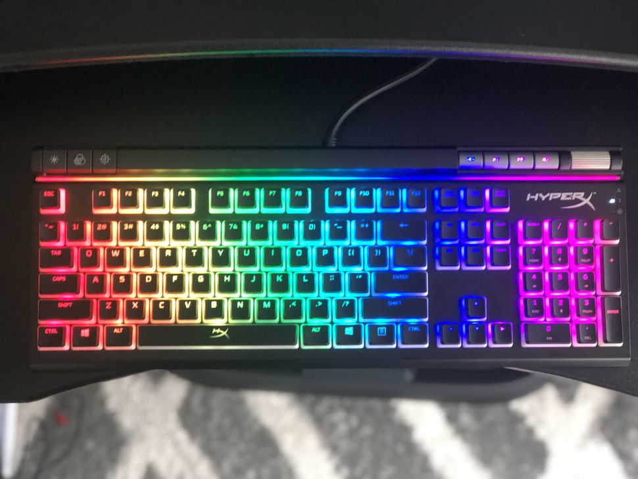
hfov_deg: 33.8
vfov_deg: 25.7
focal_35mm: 57
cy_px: 240
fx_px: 1051
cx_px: 319
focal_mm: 6.6
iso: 250
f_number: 2.8
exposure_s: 1/31
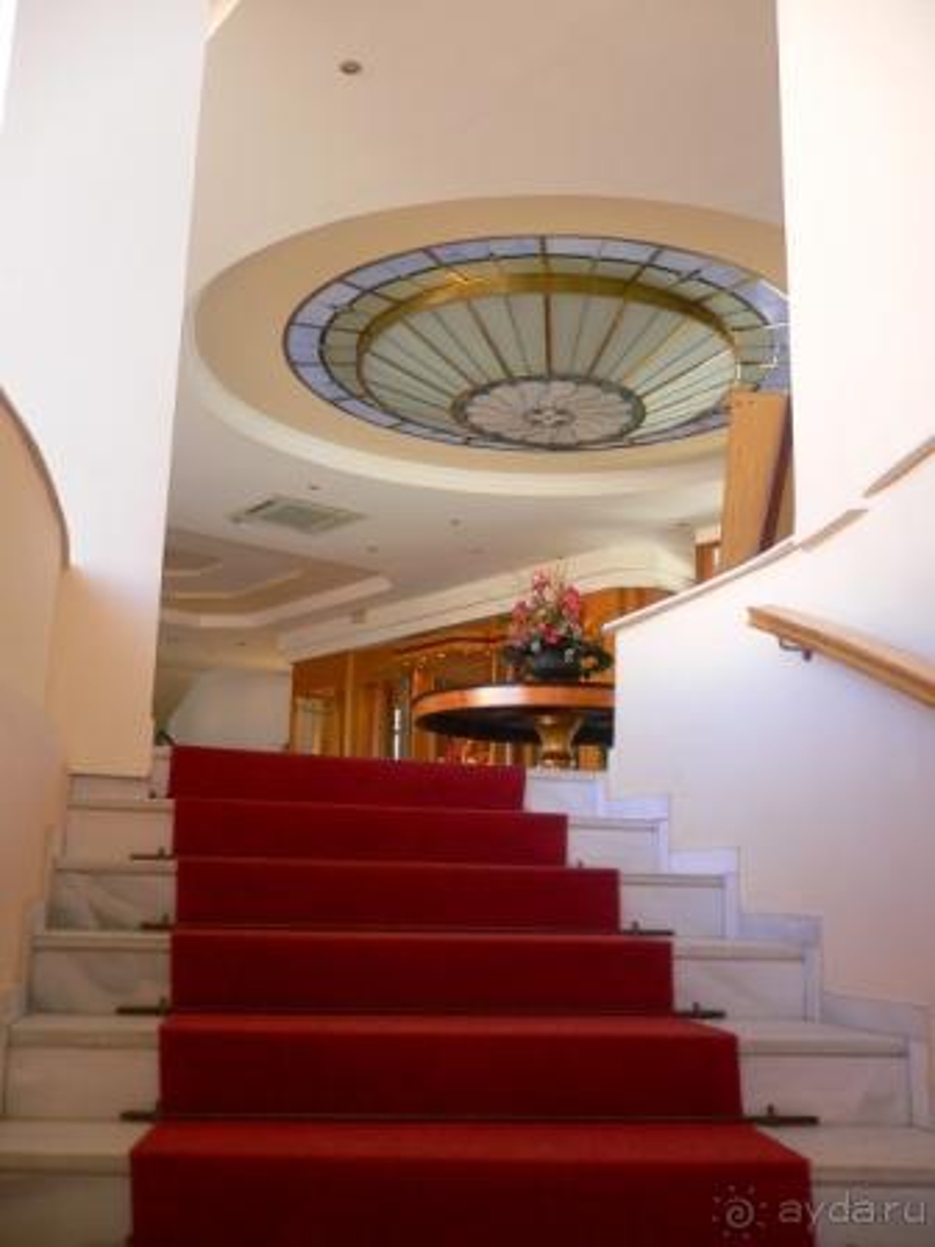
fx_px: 1260
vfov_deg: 52.6
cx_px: 468
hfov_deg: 40.7
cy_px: 624
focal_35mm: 35
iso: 100
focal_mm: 5.8
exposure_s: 1/50
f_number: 2.8
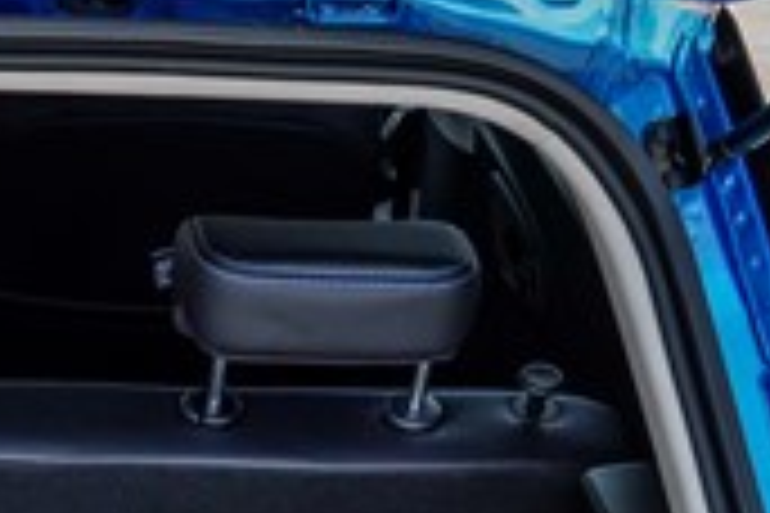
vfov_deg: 10.6
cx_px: -162
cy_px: 873
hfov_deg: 16.0
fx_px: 2631
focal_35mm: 123
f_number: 16
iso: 2000
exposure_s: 1/200
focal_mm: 35
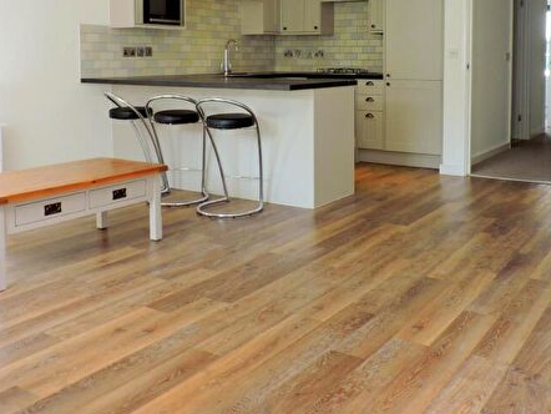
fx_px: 605
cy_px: 98
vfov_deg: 36.8
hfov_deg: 48.7
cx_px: 330
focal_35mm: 38
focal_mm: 4.3
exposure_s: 1/60
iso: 100
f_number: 3
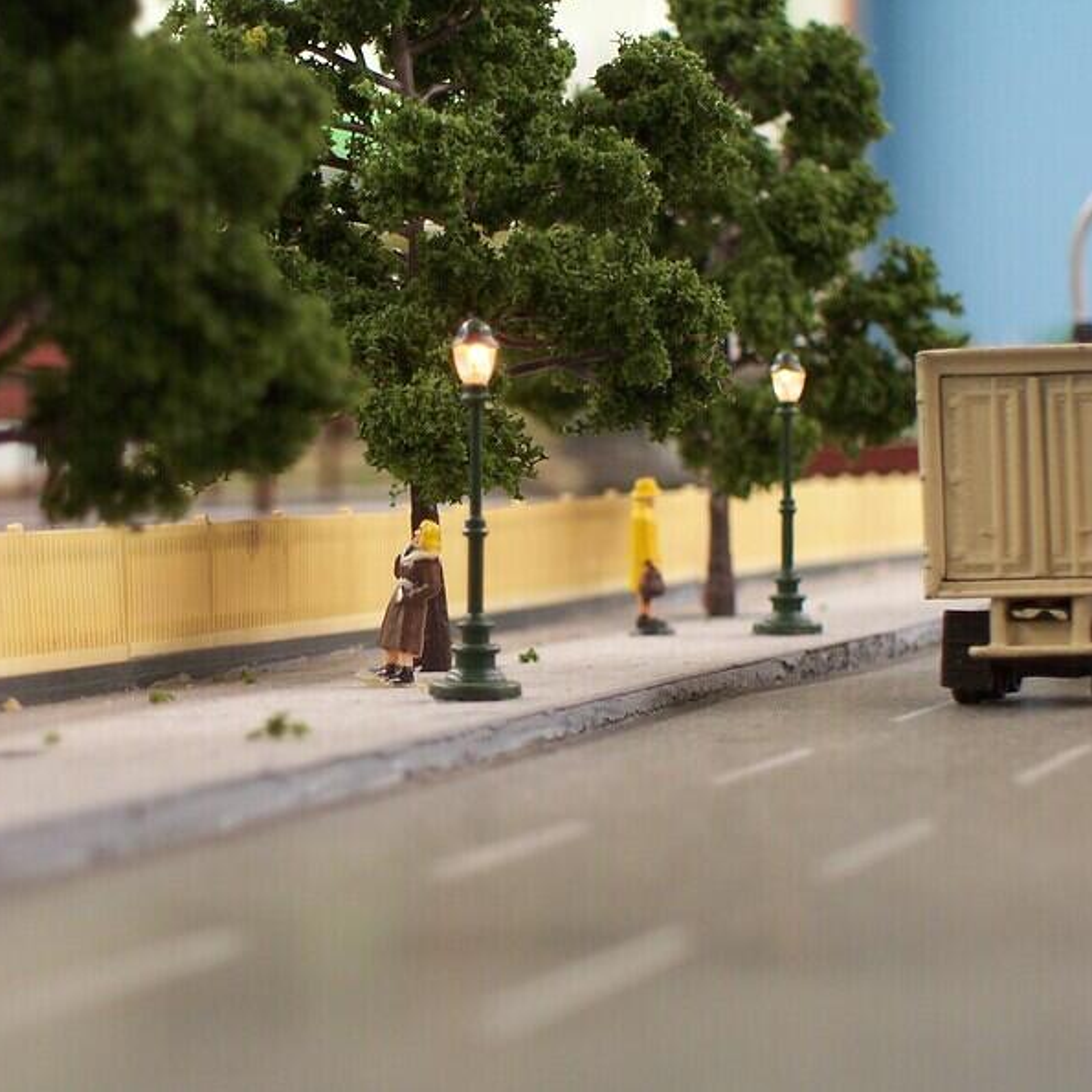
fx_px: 5175
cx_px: 507
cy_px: 547
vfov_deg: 12.0
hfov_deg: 12.0
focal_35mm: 145
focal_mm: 21
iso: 140
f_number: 4
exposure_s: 1/60
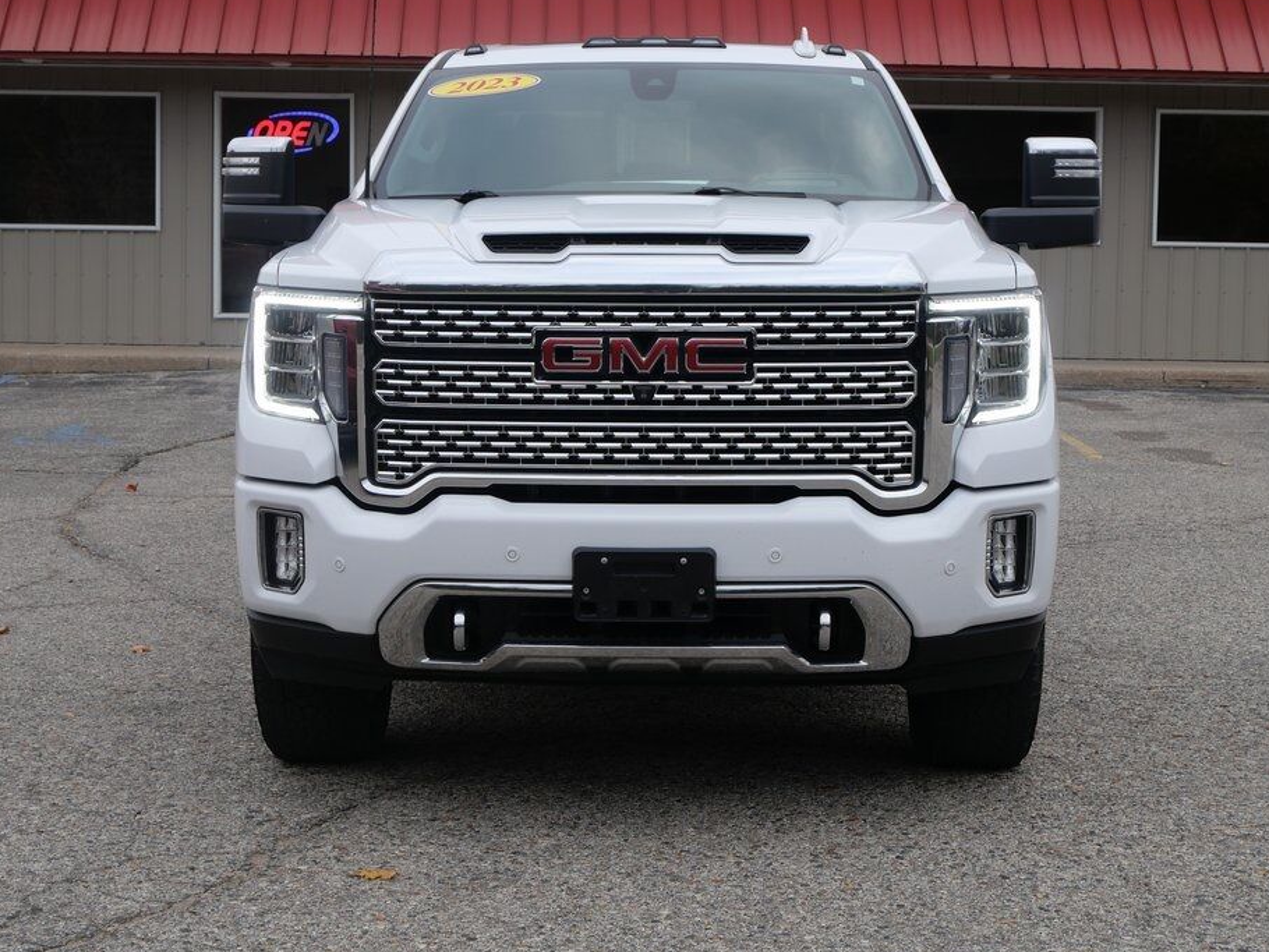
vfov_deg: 23.3
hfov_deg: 30.7
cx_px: 637
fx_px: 2310
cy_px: 428
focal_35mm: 63
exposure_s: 1/160
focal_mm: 28
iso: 200
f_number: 7.1
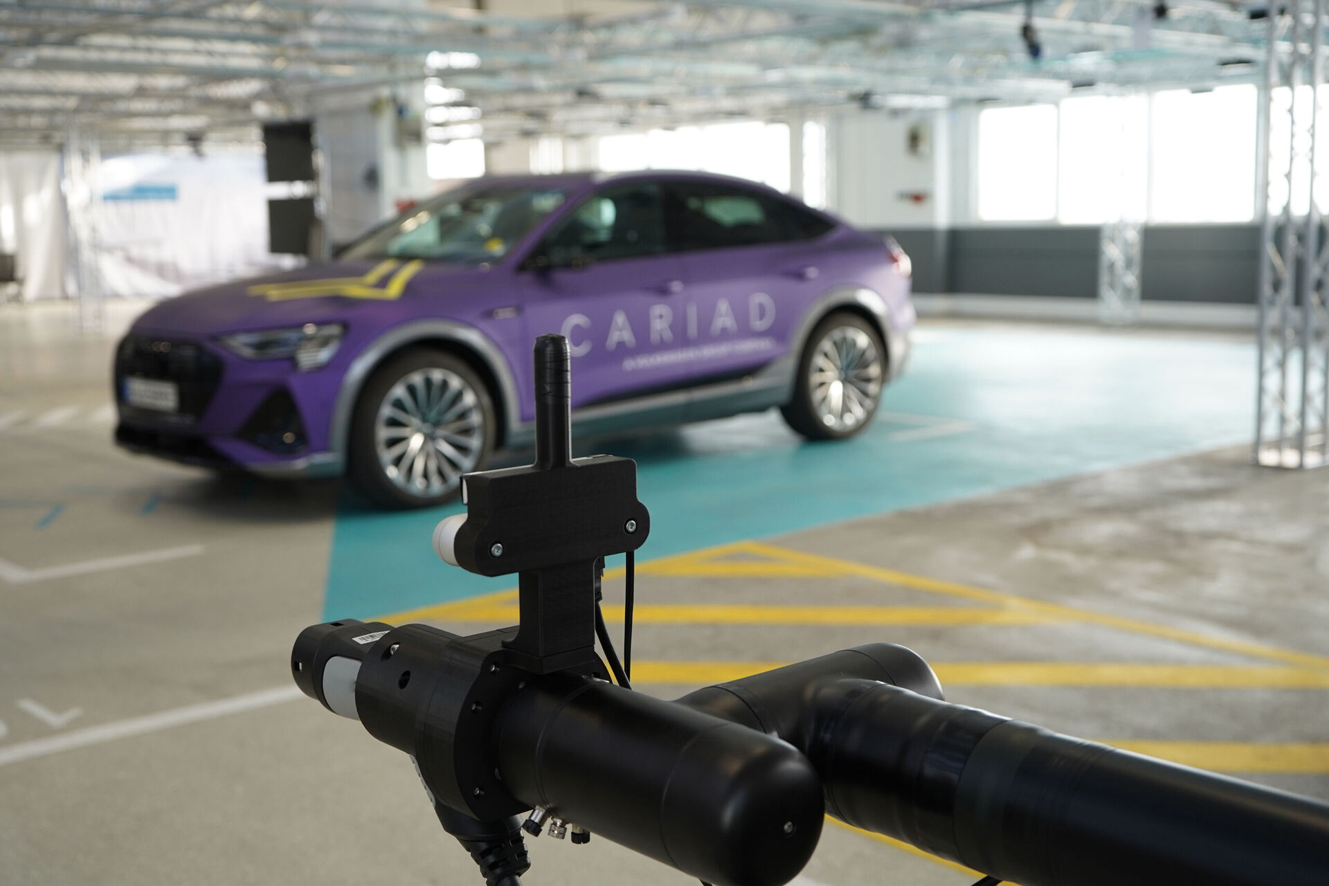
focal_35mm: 41
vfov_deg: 32.6
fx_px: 1513
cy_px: 443
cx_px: 664
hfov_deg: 47.4
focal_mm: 41
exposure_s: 1/200
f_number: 5
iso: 640
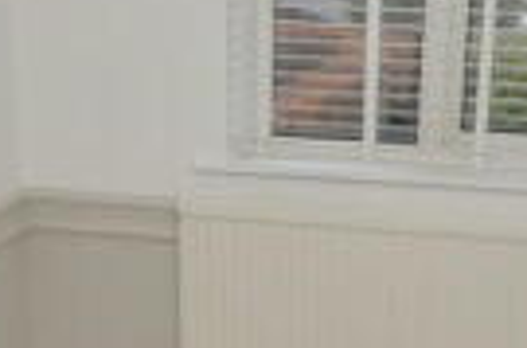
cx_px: 226
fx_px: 1065
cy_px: 258
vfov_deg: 18.4
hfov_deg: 27.8
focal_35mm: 73
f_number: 7.1
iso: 800
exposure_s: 1/60
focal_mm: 10
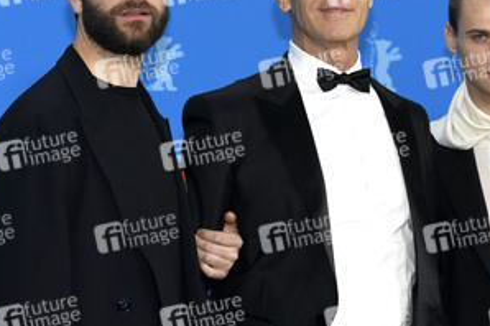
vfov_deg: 12.9
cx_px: 323
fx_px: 1441
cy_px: 110
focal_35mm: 106
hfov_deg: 19.2
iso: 640
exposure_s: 1/400
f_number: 4
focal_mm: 70
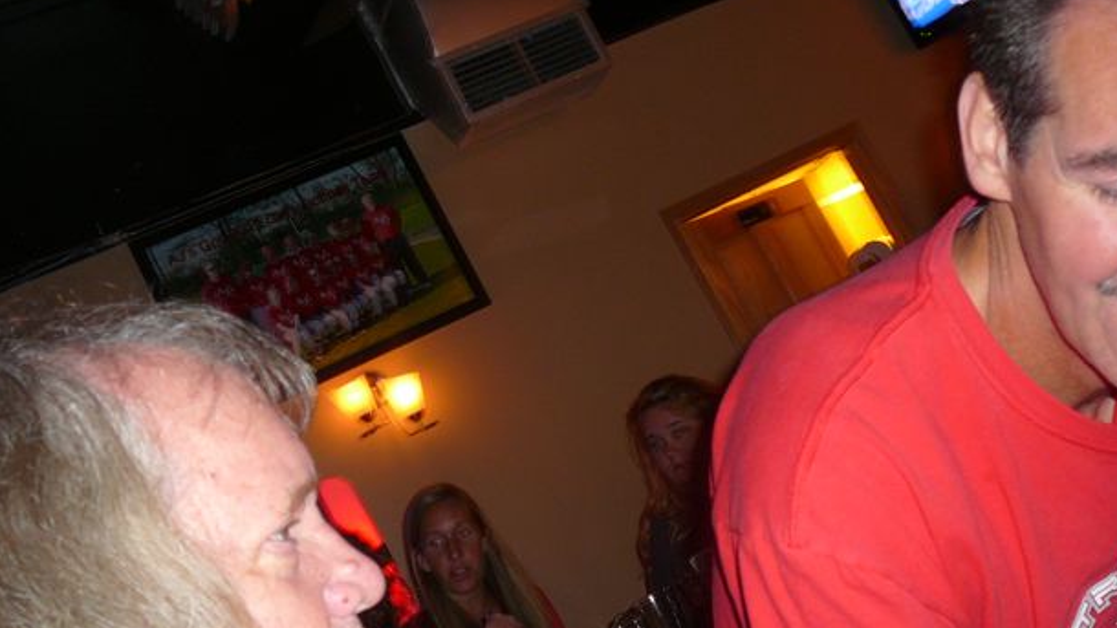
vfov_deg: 29.6
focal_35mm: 40
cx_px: 582
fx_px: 1185
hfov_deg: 50.5
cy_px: 364
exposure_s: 1/8
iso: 100
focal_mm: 5.2
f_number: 2.8
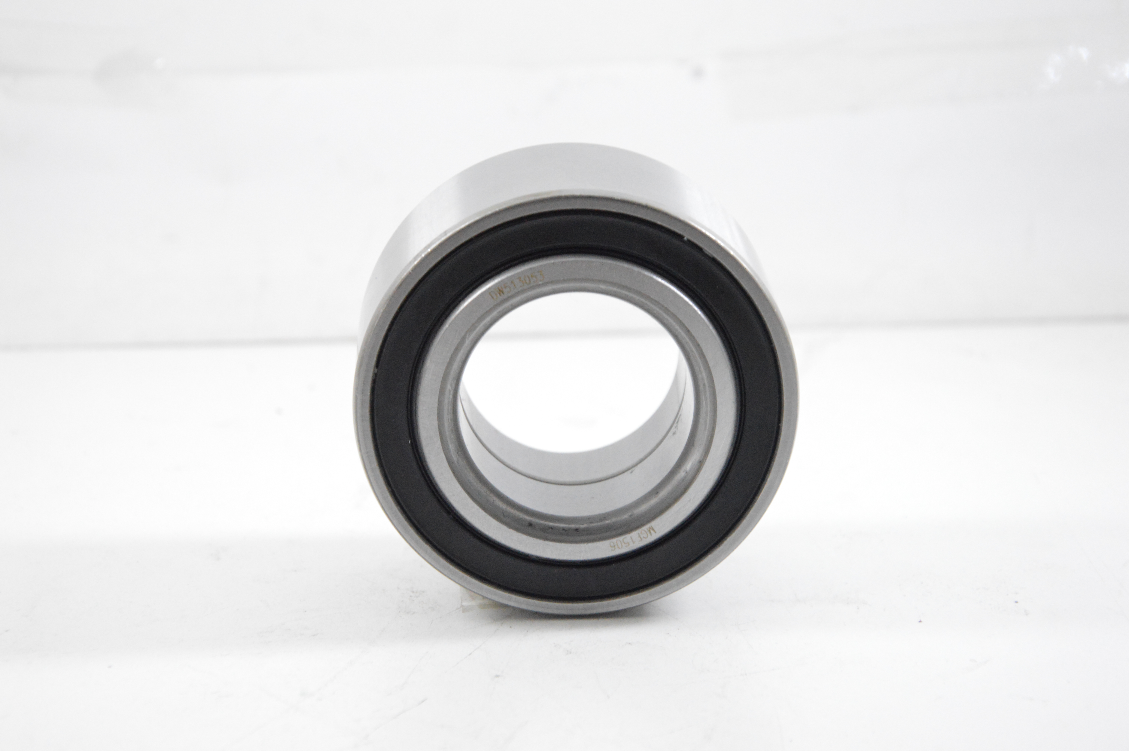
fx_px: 3290
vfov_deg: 13.0
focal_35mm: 105
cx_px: 564
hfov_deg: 19.5
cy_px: 376
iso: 3200
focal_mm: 70
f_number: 7.1
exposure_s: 1/100
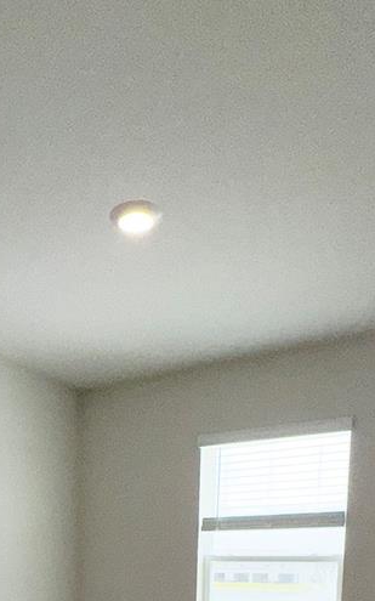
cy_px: 631
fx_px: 589
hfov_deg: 34.5
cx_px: 87
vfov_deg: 44.0
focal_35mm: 36
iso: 32
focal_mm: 2.22
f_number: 2.2
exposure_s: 1/950
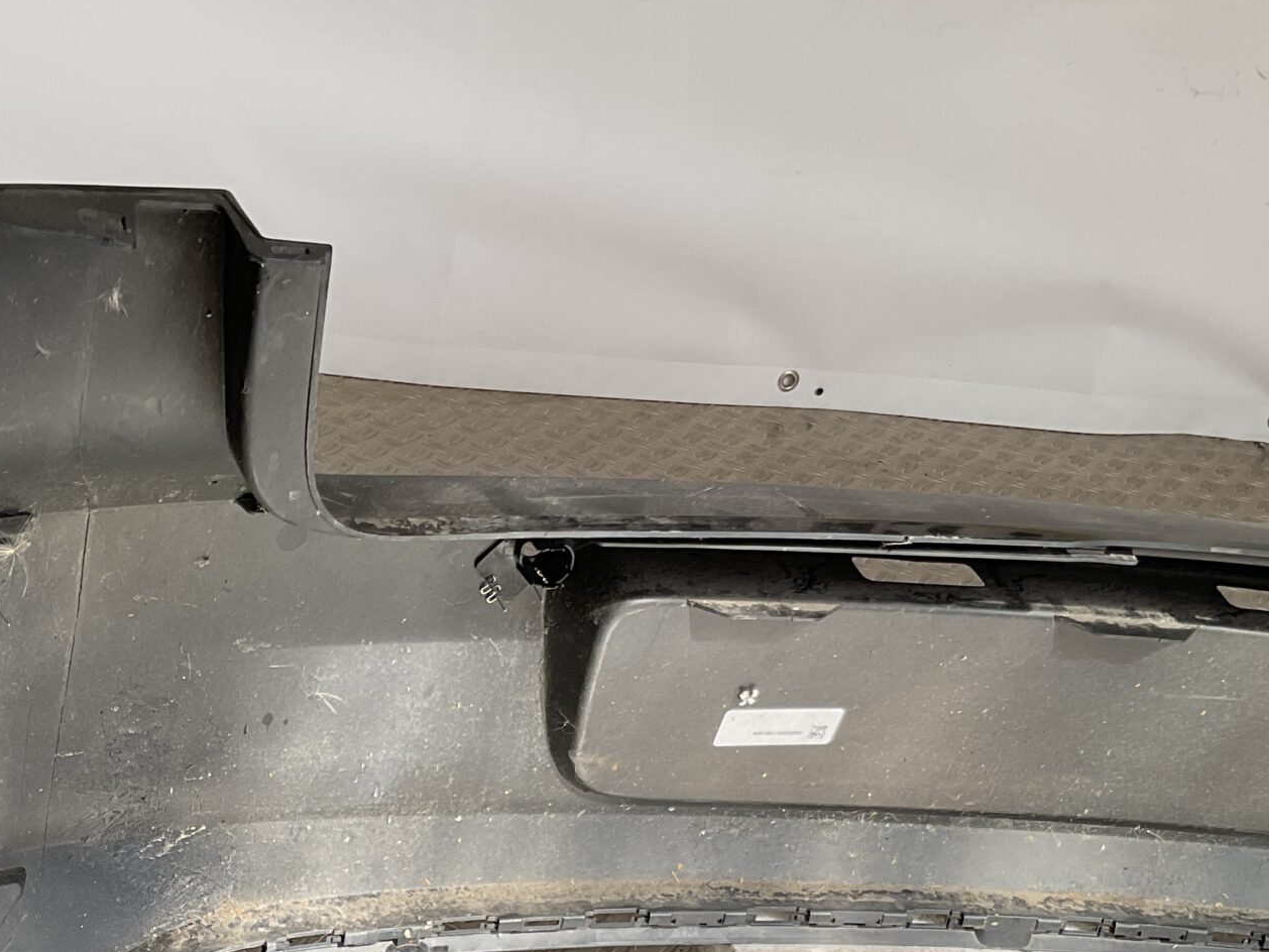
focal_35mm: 59
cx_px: 317
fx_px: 2163
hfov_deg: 32.1
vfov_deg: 23.7
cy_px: 957
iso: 16
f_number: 1.8
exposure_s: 1/509
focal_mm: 3
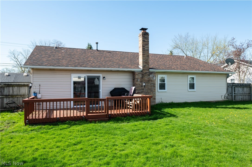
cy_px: 84
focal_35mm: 24
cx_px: 126
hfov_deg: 73.8
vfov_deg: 53.1
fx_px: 168
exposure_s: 1/500
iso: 400
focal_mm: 24
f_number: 8
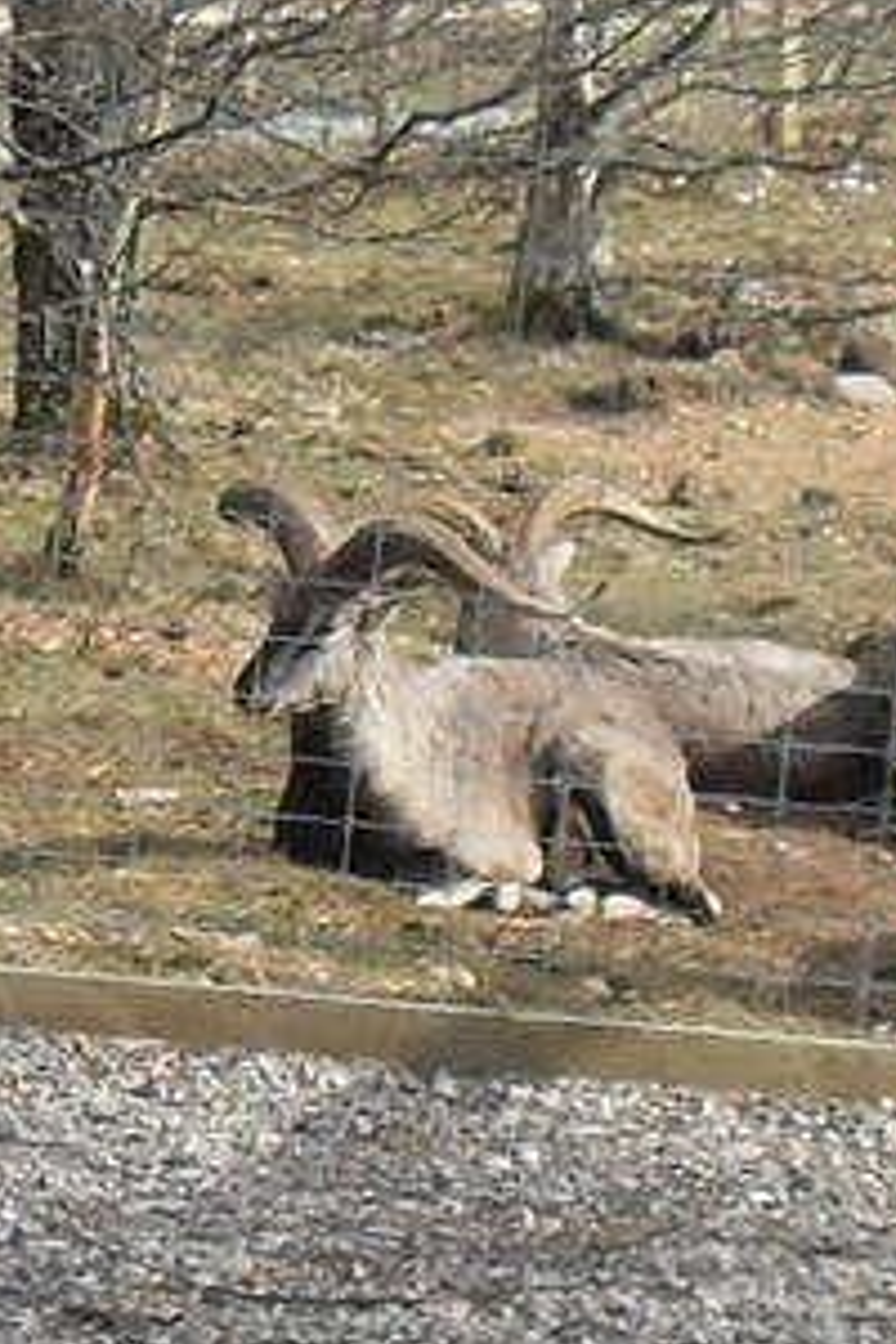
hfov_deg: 6.7
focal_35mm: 205
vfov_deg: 10.0
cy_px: 547
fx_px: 7653
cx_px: 385
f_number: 8.9
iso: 80
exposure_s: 1/45
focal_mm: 6.3
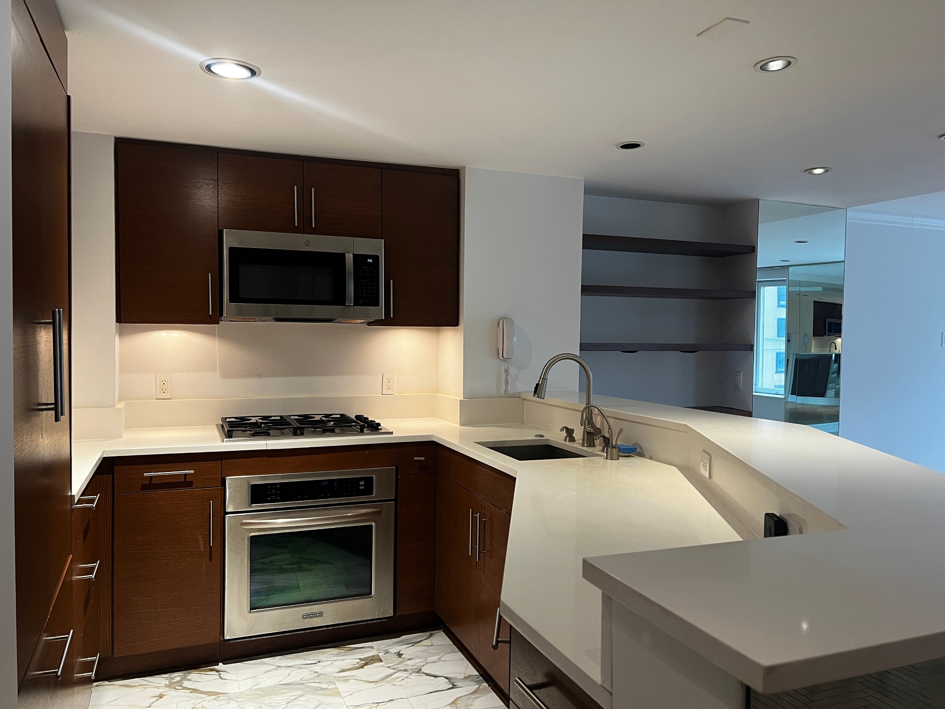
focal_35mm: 26
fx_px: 710
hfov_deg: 67.3
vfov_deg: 53.1
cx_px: 472
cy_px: 354
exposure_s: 1/60
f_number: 1.5
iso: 125
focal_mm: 5.7
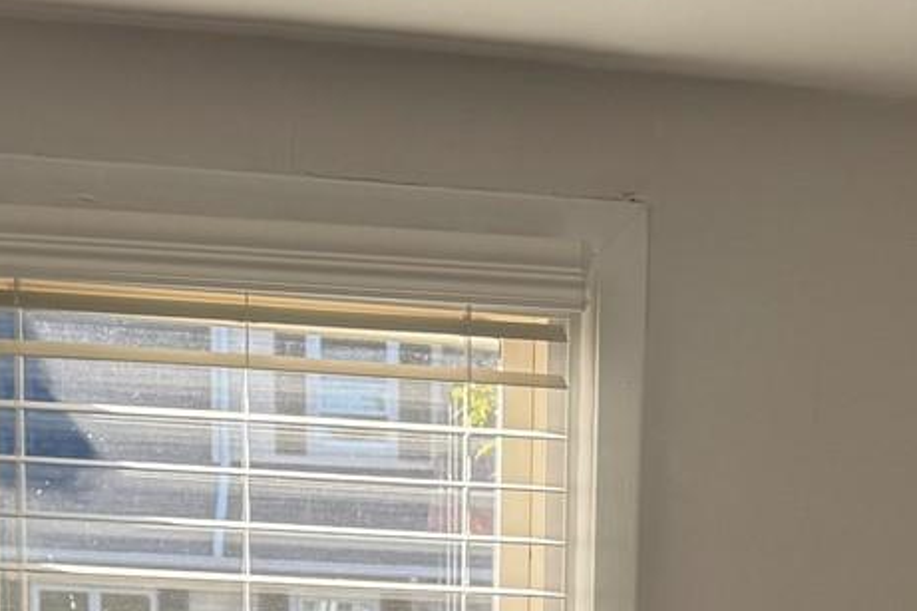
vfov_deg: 11.2
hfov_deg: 18.2
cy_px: 1220
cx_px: 778
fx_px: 2826
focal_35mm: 111
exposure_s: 1/347
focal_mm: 6.76
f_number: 1.78
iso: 80
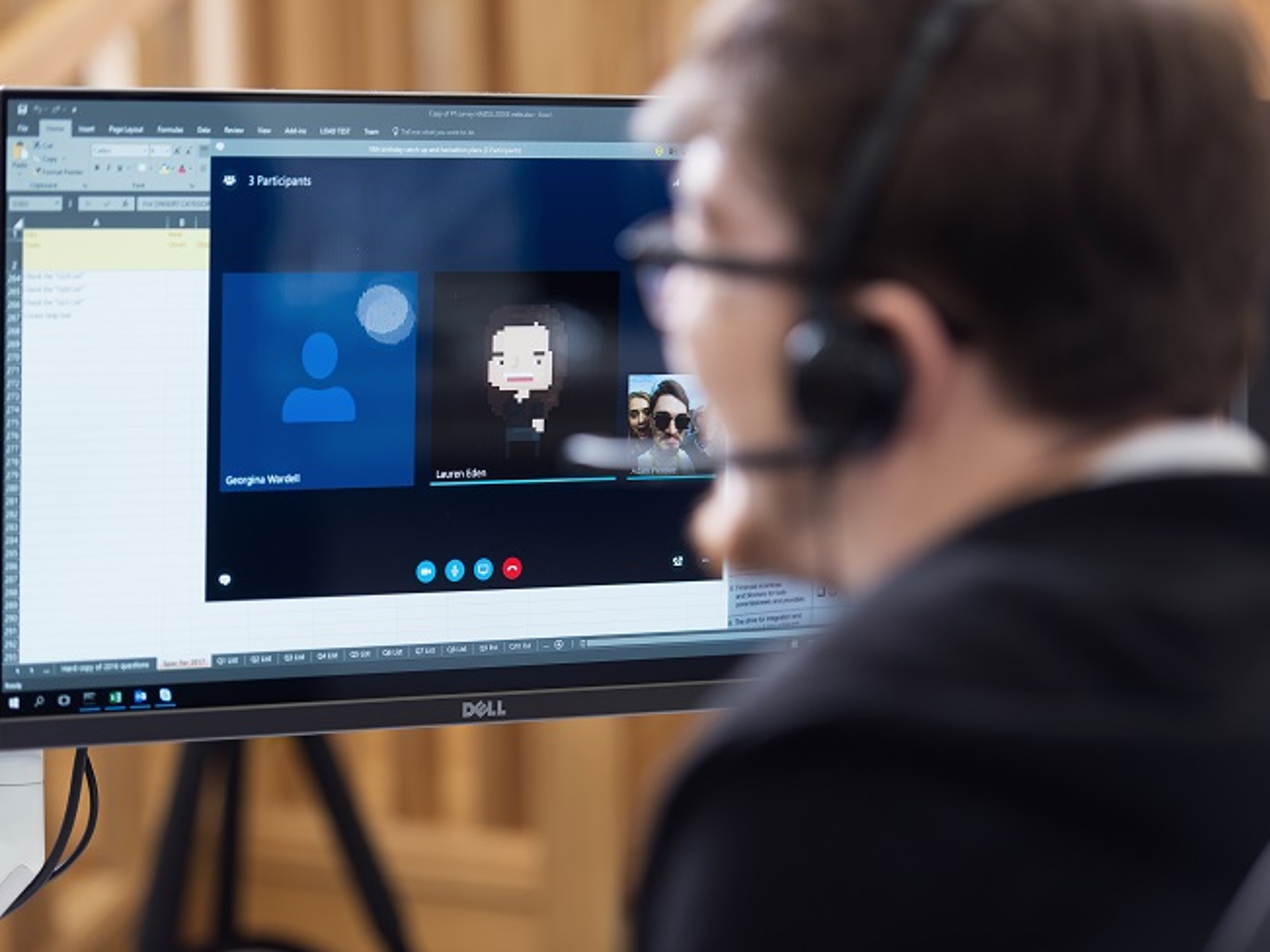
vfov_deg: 10.9
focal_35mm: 136
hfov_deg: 14.5
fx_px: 4989
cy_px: 476
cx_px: 618
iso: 100
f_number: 3.5
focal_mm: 125
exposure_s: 1/30
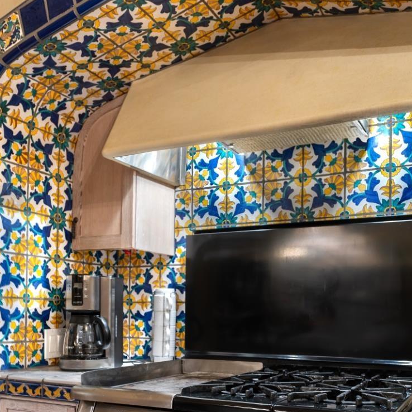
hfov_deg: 40.0
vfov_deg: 39.0
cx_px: 192
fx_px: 566
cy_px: 308
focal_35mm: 42
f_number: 2.8
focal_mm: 19
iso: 100
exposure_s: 1/2
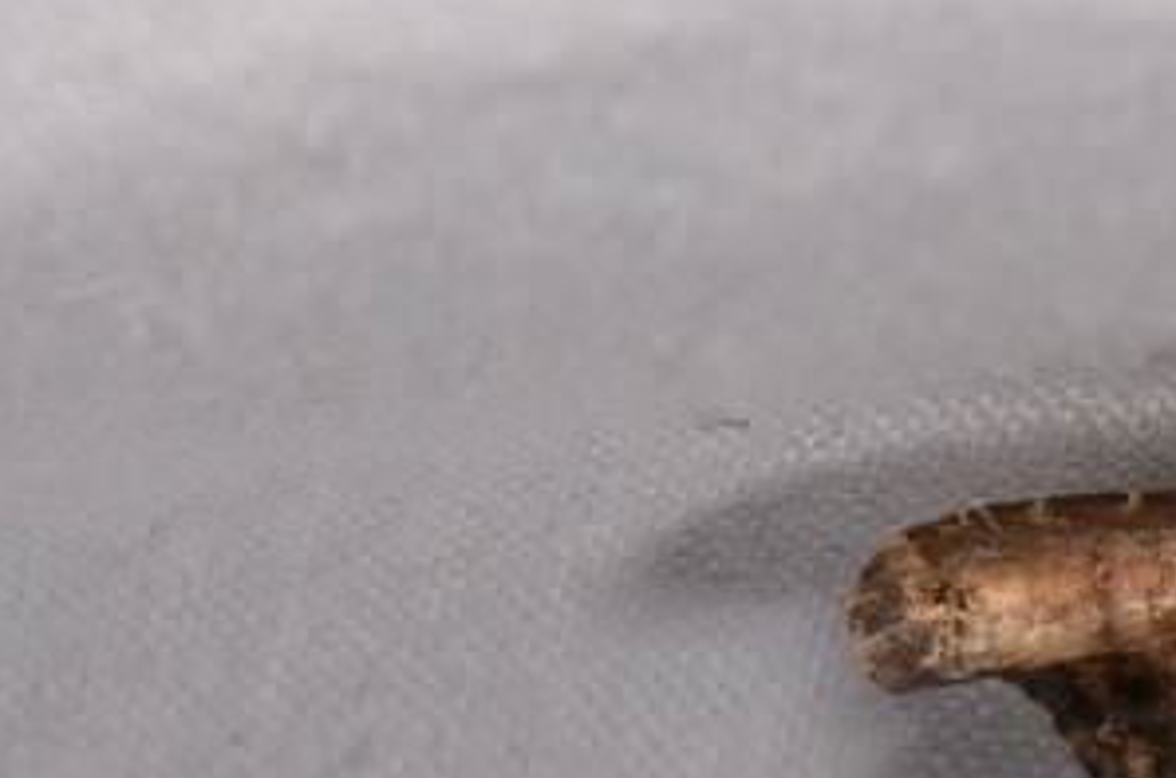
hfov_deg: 6.1
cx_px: 1302
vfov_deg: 4.0
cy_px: 675
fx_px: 11023
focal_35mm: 338
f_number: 25
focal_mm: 85
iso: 100
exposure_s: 1/60
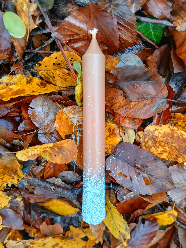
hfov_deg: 53.1
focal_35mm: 26
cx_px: 93
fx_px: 186
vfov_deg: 67.3
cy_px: 124
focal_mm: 3.98
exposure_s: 1/50.3
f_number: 1.8
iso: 160
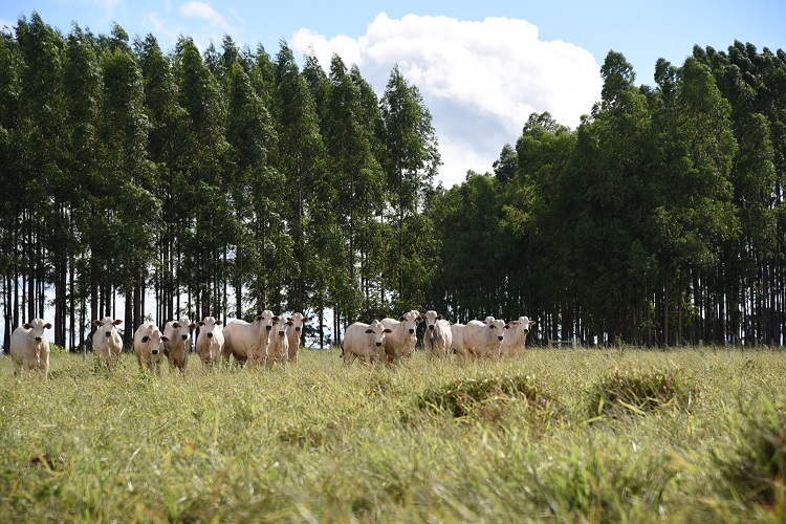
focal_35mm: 120
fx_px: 2620
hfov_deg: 17.1
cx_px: 393
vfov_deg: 11.4
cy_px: 262
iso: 100
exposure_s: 1/400
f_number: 5.6
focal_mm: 120
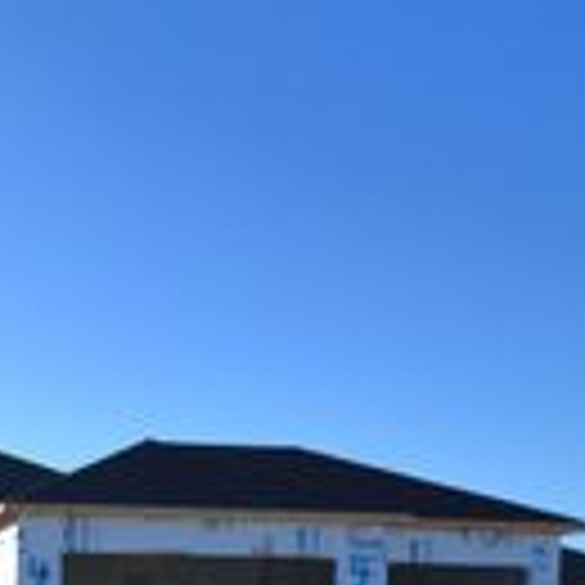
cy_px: 652
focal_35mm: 49
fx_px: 937
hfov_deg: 29.3
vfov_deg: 30.7
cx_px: -135
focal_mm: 10
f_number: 9
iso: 100
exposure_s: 1/400
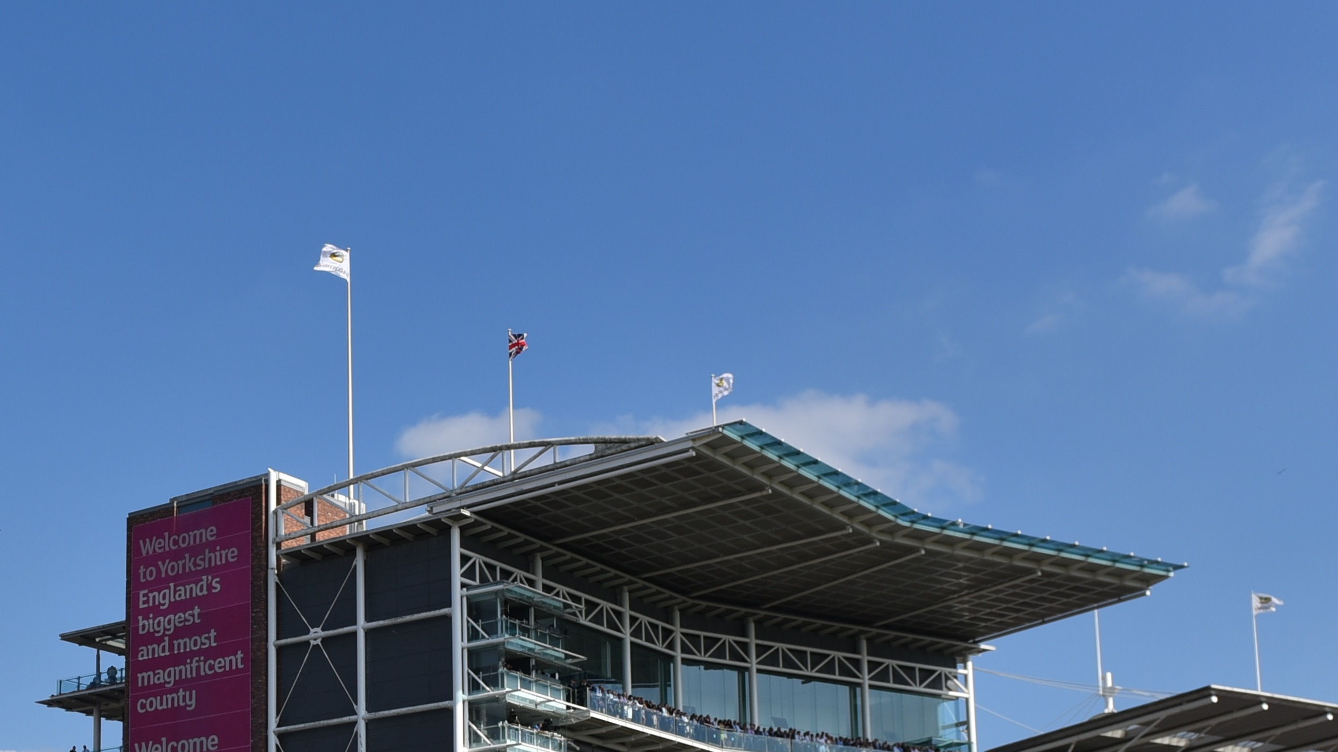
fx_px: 2128
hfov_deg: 33.3
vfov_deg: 19.3
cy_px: 792
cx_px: 174
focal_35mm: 60
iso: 100
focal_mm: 24
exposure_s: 1/1000
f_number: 5.6
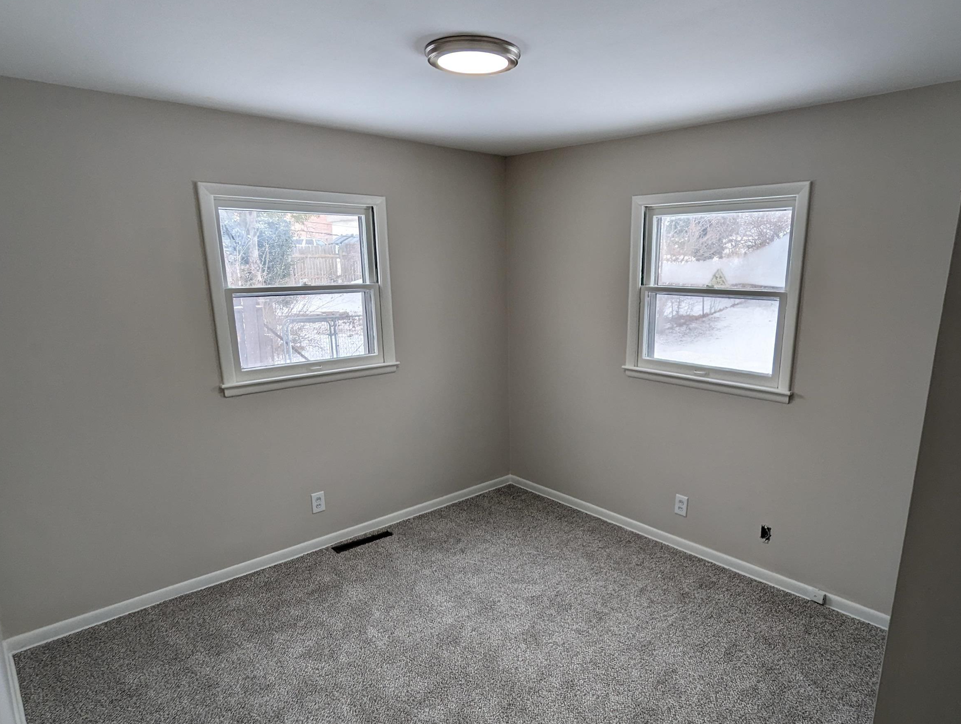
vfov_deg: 63.4
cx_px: 541
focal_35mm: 21
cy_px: 406
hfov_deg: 78.5
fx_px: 584
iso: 51
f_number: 2.2
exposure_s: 1/248
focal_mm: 2.35
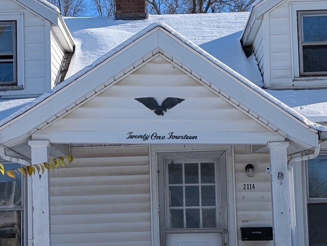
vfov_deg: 19.0
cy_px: 186
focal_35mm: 77
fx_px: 728
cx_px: 152
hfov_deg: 25.3
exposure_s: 1/1458
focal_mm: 6.9
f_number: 1.68
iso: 22
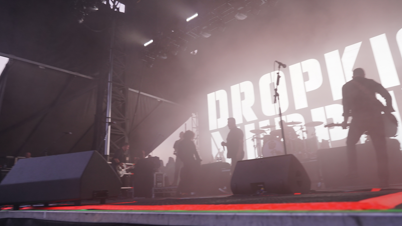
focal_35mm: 26
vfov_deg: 44.4
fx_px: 277
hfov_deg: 71.9
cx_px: 201
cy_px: 106
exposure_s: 1/160
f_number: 4
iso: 1000
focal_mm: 24
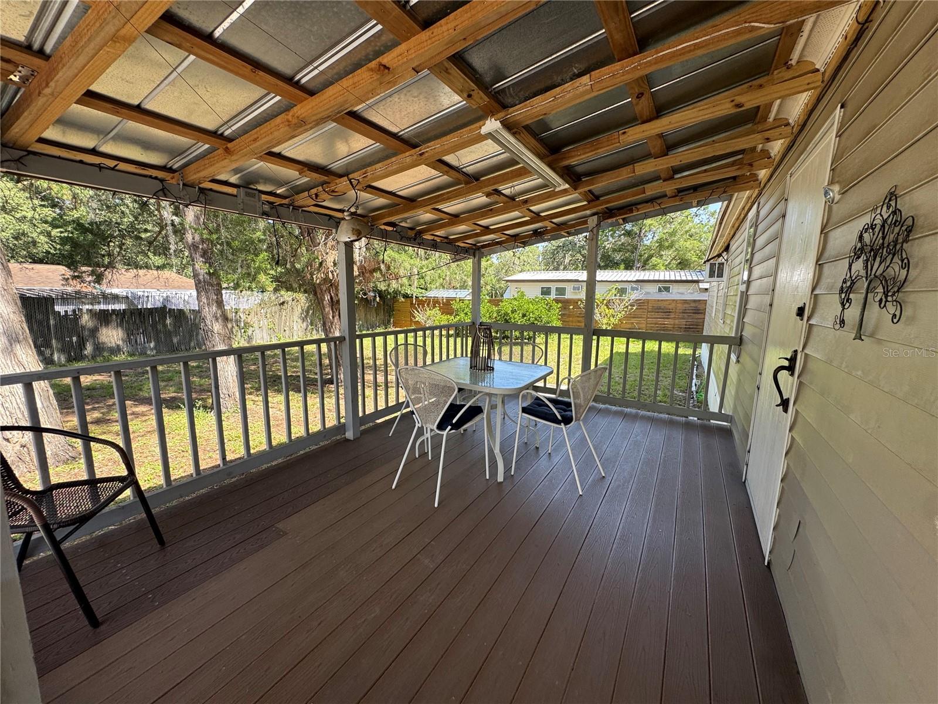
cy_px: 352
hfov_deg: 102.1
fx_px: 379
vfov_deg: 85.7
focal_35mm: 14
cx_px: 469
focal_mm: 2.22
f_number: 2.2
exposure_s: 1/274
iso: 40
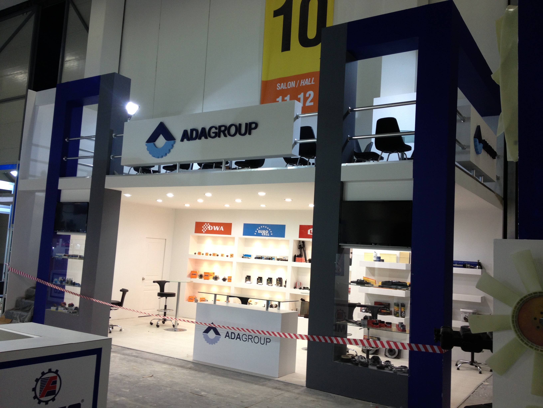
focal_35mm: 35
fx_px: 549
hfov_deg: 52.6
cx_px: 272
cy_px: 204
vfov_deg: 40.7
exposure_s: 1/60
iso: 80
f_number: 2.4
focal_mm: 4.28
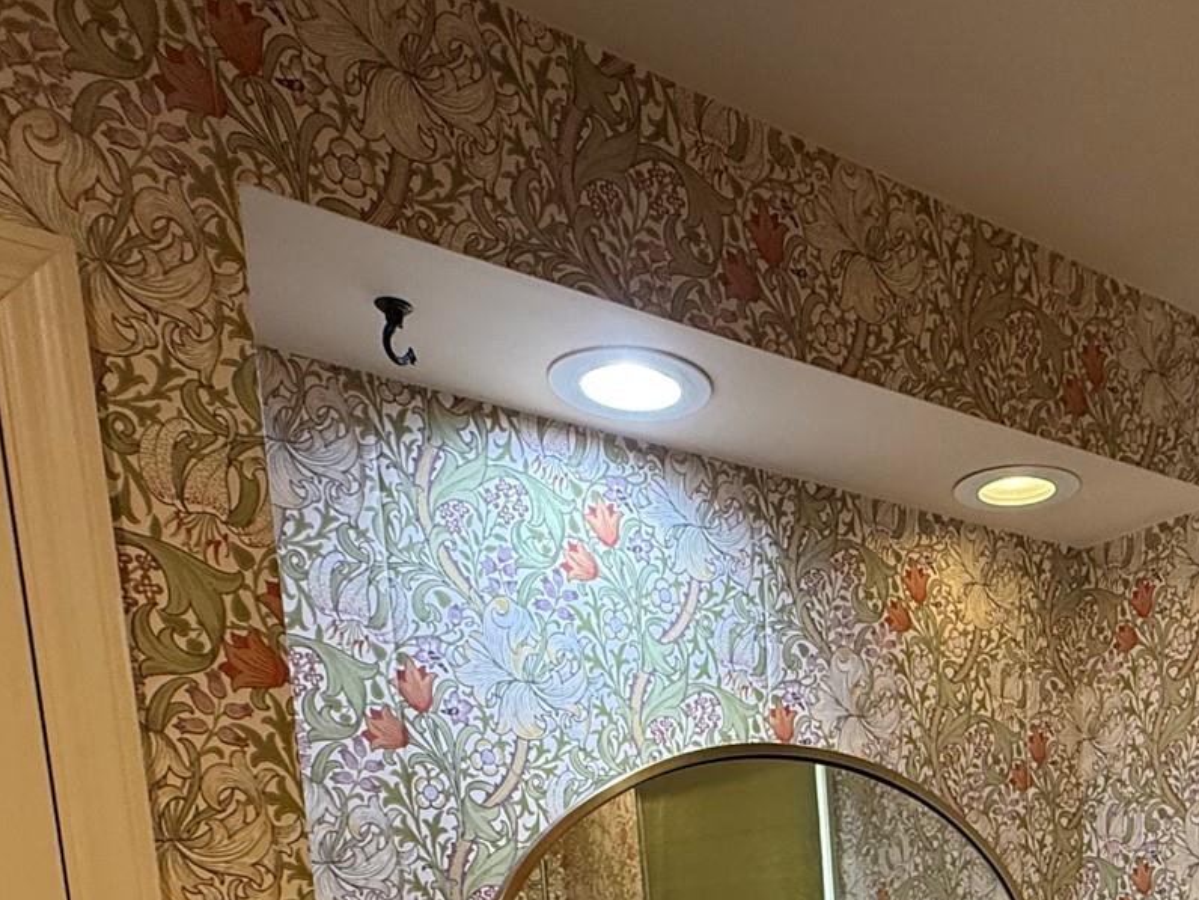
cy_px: 1131
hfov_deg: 48.8
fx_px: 1247
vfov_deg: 31.7
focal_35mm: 36
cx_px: 938
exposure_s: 1/120
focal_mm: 2.22
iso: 320
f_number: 2.2
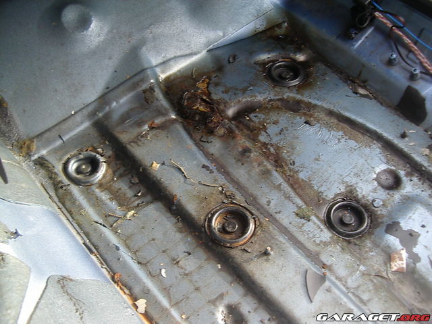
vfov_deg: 37.7
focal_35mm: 38
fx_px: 474
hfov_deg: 49.0
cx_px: 216
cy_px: 162
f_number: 2.6
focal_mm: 5.8
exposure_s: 1/80
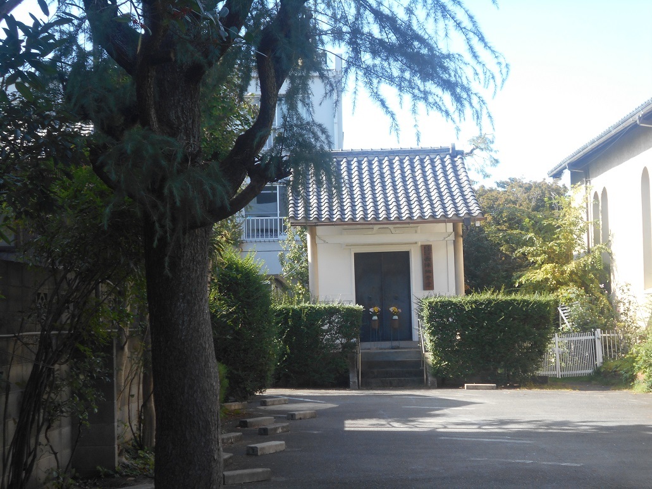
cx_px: 326
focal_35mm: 66
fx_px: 1243
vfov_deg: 22.2
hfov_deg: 29.4
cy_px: 244
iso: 80
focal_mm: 11.6
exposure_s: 1/125
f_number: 5.3
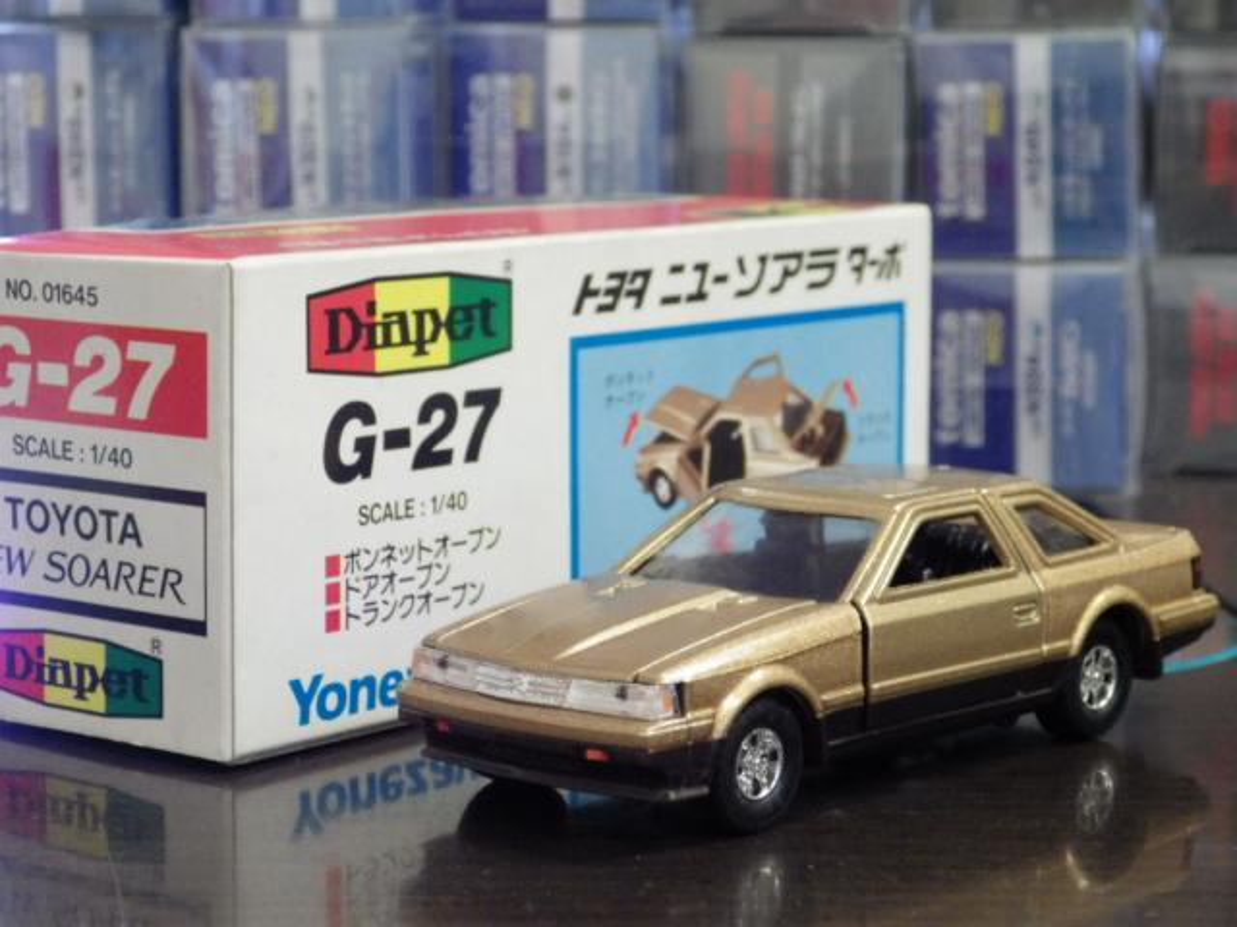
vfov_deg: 14.4
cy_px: 464
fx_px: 3681
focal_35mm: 103
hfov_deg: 19.1
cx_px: 618
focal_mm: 18.4
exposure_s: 1/30
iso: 800
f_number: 4.6
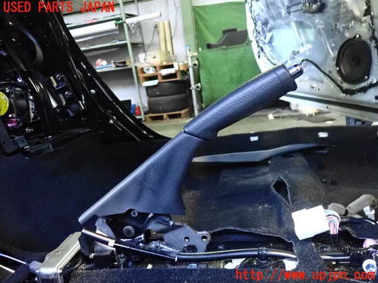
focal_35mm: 30
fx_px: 328
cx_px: 189
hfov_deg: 60.0
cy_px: 142
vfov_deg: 46.8
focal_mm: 5.4
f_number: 2.3
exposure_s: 1/60
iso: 2000
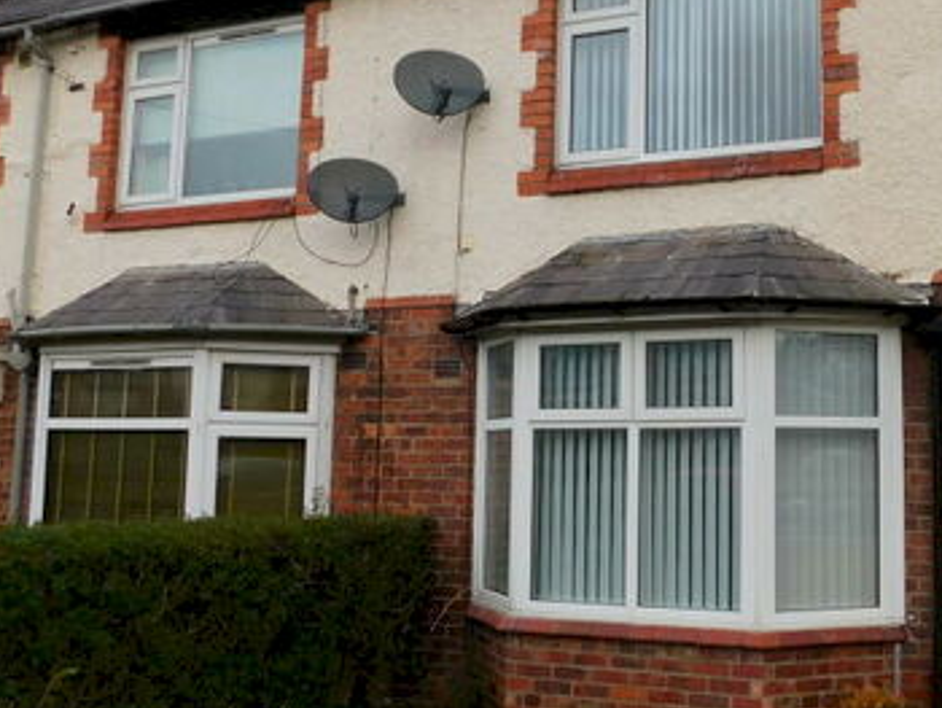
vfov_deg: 31.5
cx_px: 705
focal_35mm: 46
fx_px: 1253
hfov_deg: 40.1
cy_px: 284
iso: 125
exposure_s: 1/400
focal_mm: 4
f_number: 3
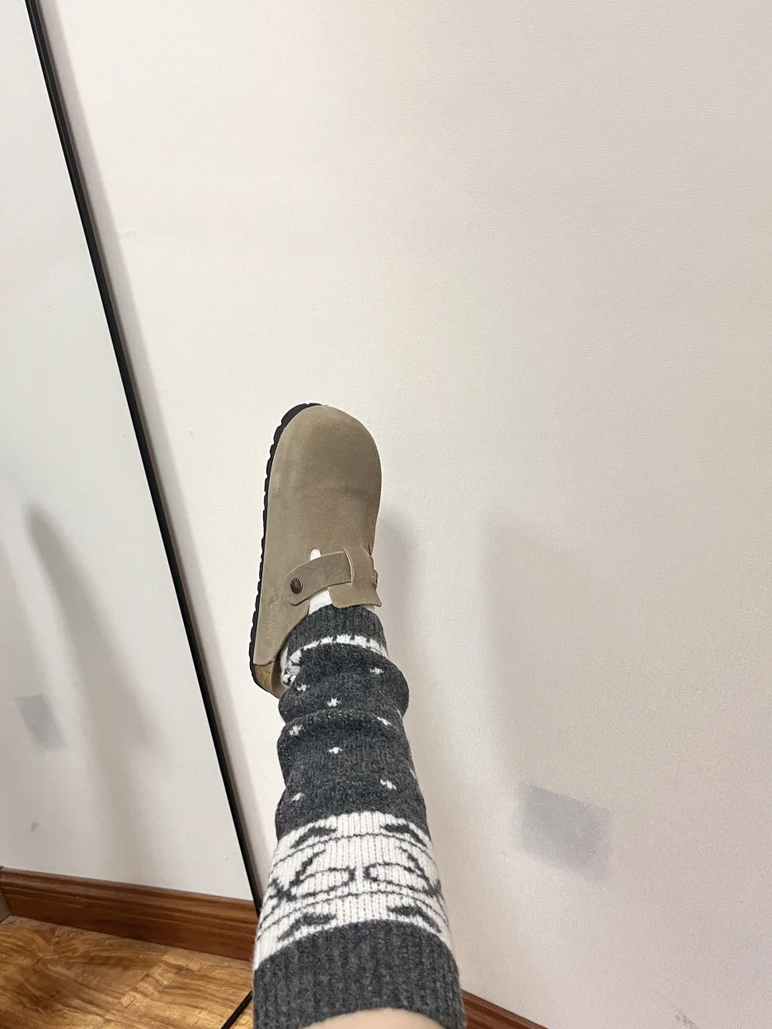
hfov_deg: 46.7
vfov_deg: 59.9
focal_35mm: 30
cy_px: 546
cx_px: 332
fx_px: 892
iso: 125
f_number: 1.6
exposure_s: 1/50
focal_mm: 5.1
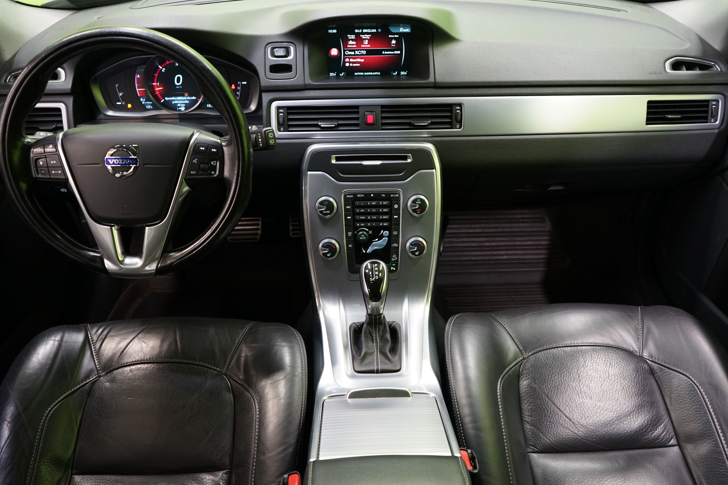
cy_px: 242
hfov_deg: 45.4
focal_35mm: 43
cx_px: 364
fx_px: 869
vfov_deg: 31.2
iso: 1600
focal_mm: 43
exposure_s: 1/20
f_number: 5
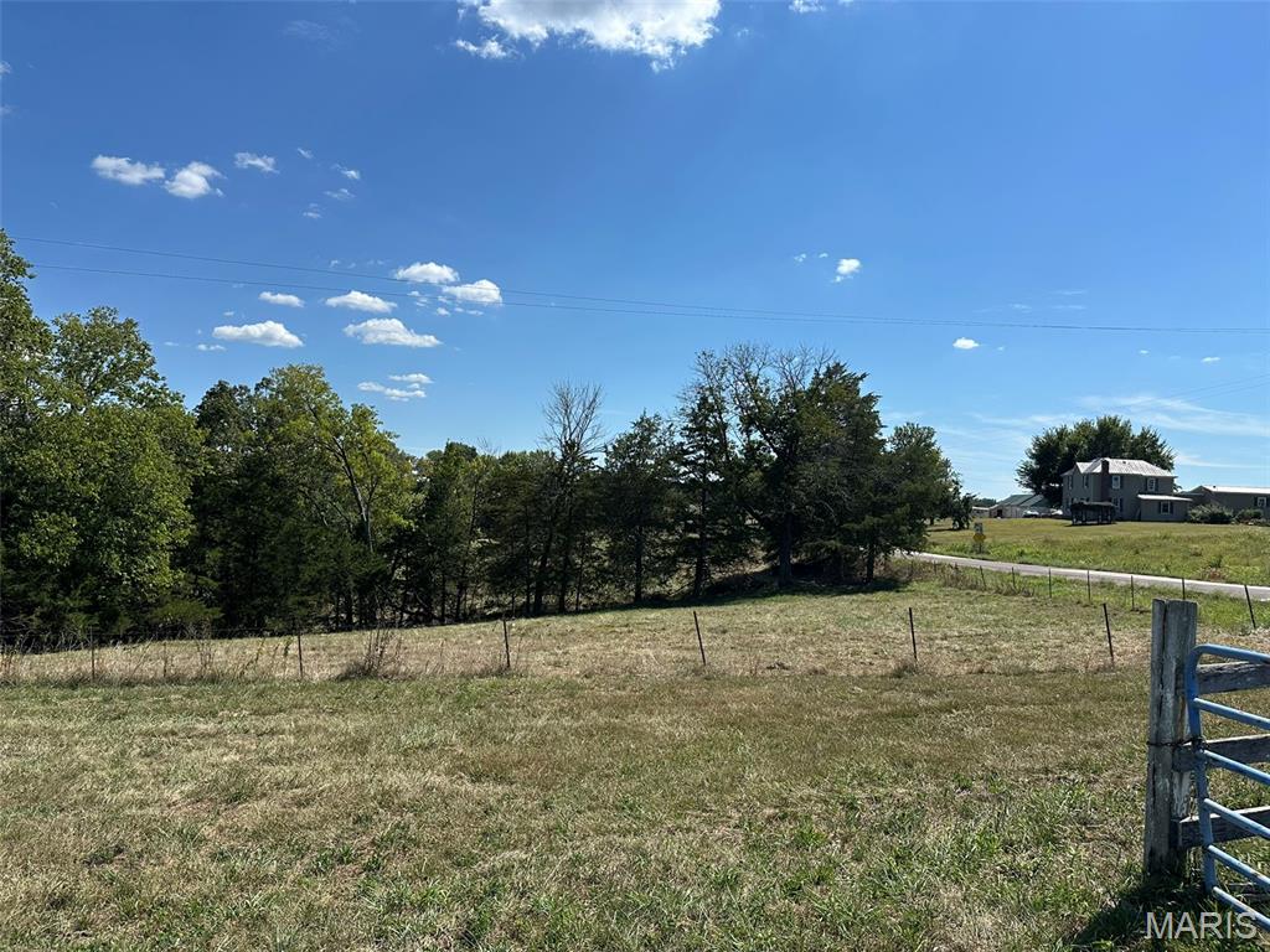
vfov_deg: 56.8
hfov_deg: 71.6
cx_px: 635
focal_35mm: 24
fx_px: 881
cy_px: 476
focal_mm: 6.86
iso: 80
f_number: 1.78
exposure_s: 1/6211
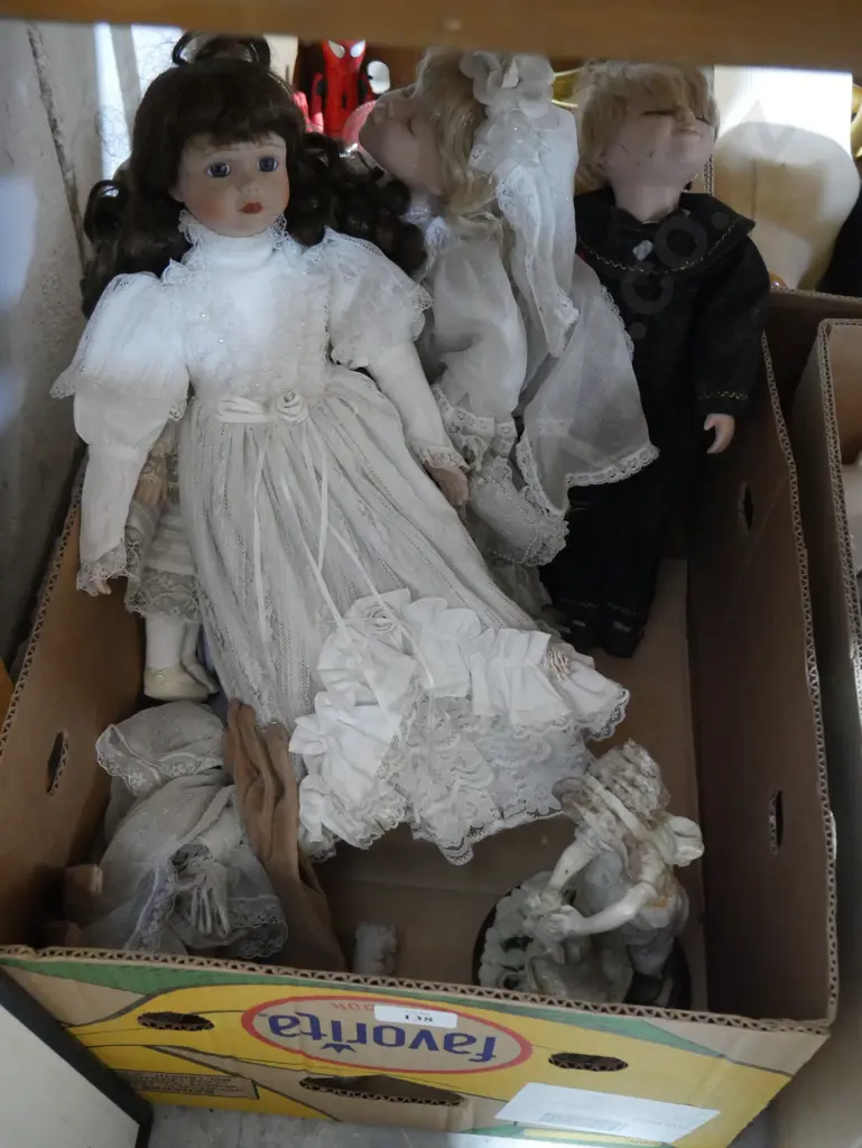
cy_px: 574
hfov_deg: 37.8
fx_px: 1261
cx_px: 431
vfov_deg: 49.0
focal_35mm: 38
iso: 3200
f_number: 4.1
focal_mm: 19
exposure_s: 1/25
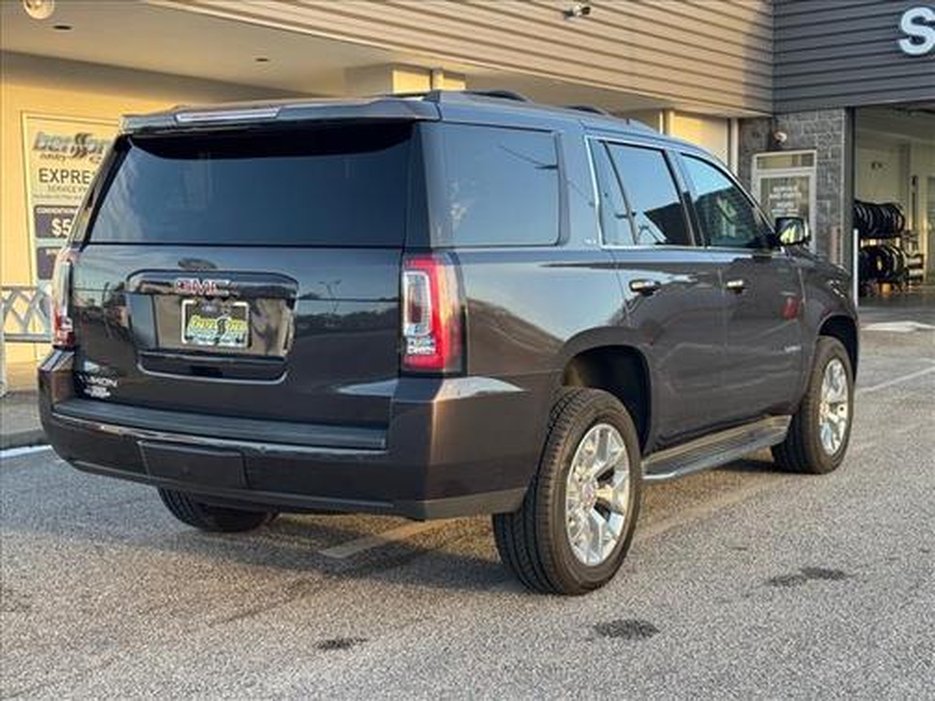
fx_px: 1297
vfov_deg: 30.3
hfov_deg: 39.7
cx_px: 468
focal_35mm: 48
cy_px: 350
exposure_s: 1/231
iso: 64
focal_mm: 6.76
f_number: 1.78
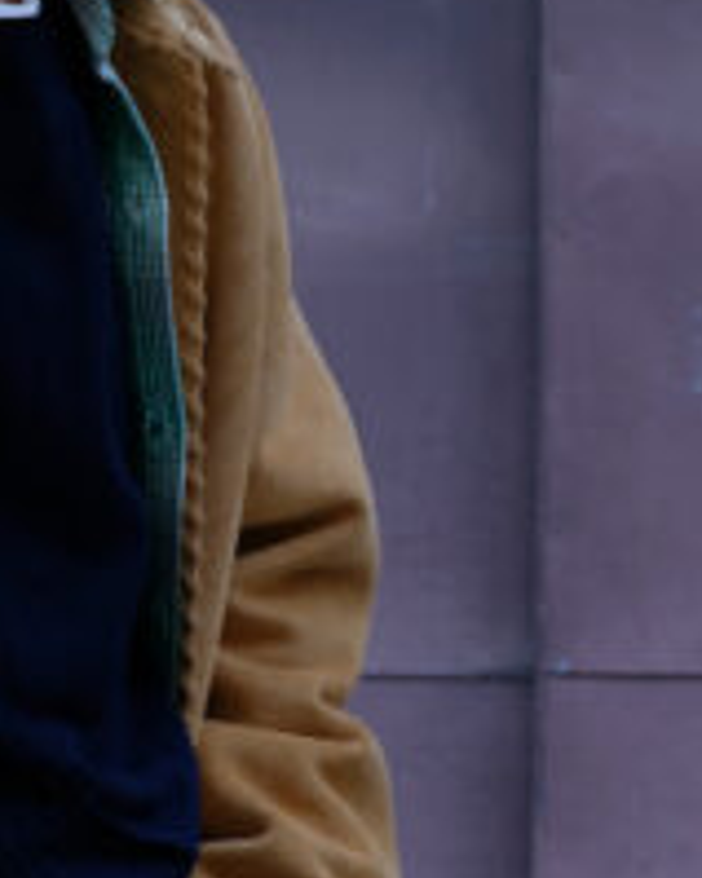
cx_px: -199
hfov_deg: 3.9
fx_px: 10292
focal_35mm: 396
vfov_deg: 4.9
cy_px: 543
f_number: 5.2
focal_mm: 84.8
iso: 500
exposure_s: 1/110
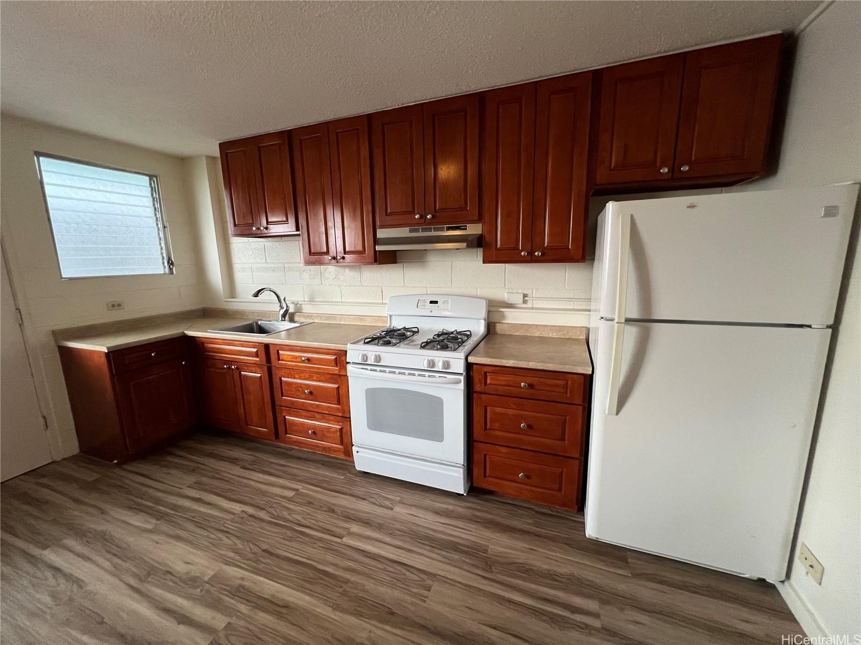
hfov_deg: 106.2
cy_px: 322
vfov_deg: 89.9
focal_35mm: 13
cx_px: 430
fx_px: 323
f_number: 1.8
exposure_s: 1/60
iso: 250
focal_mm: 1.57
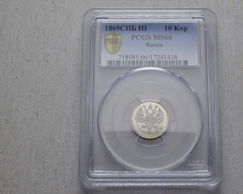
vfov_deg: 26.2
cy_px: 97
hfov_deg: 32.4
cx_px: 147
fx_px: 417
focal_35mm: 58
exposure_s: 1/250
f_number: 14
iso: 400
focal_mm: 34
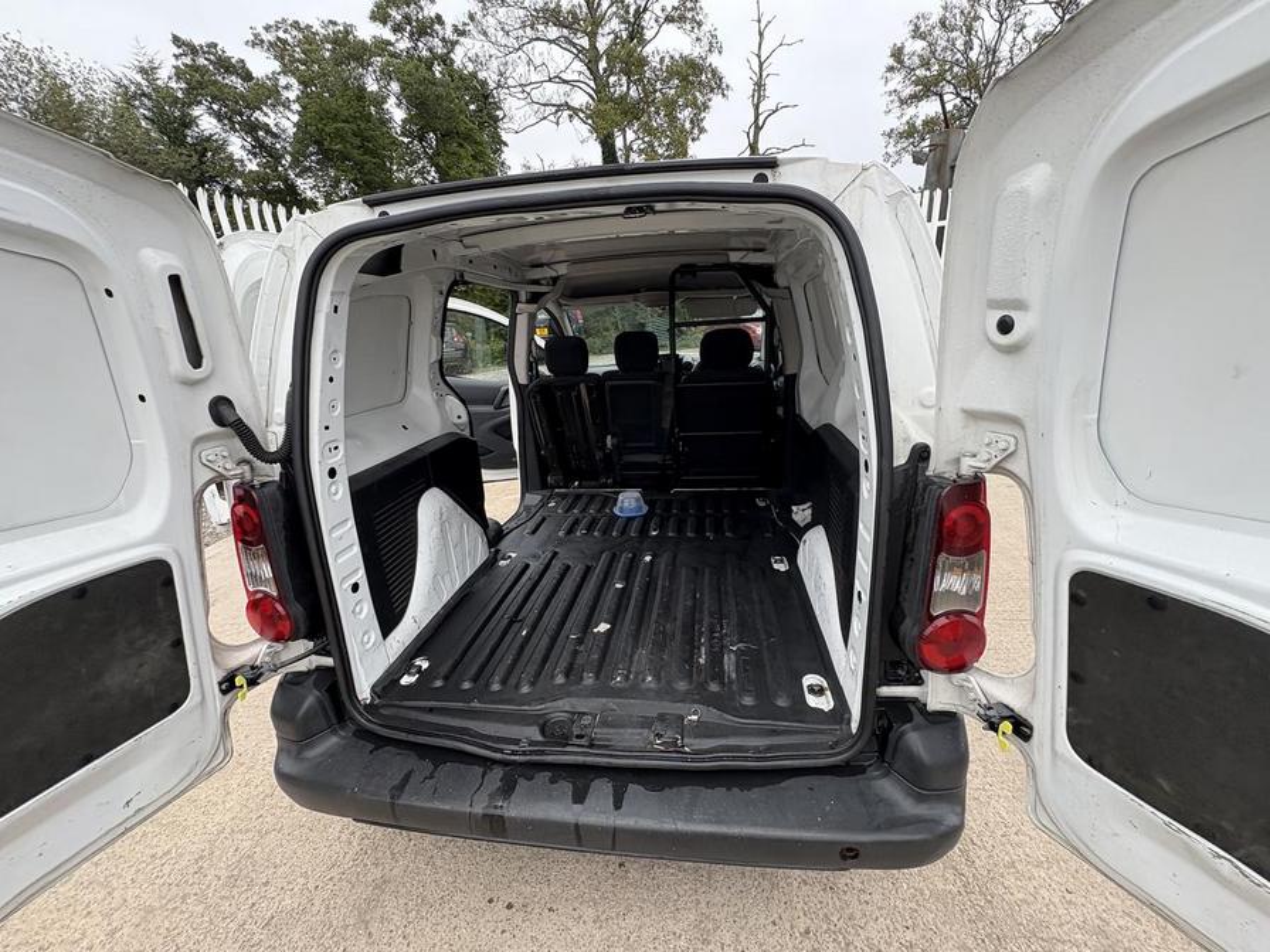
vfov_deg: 85.7
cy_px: 476
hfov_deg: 102.1
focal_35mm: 14
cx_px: 635
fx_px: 514
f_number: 2.2
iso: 64
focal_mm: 2.22
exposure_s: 1/196
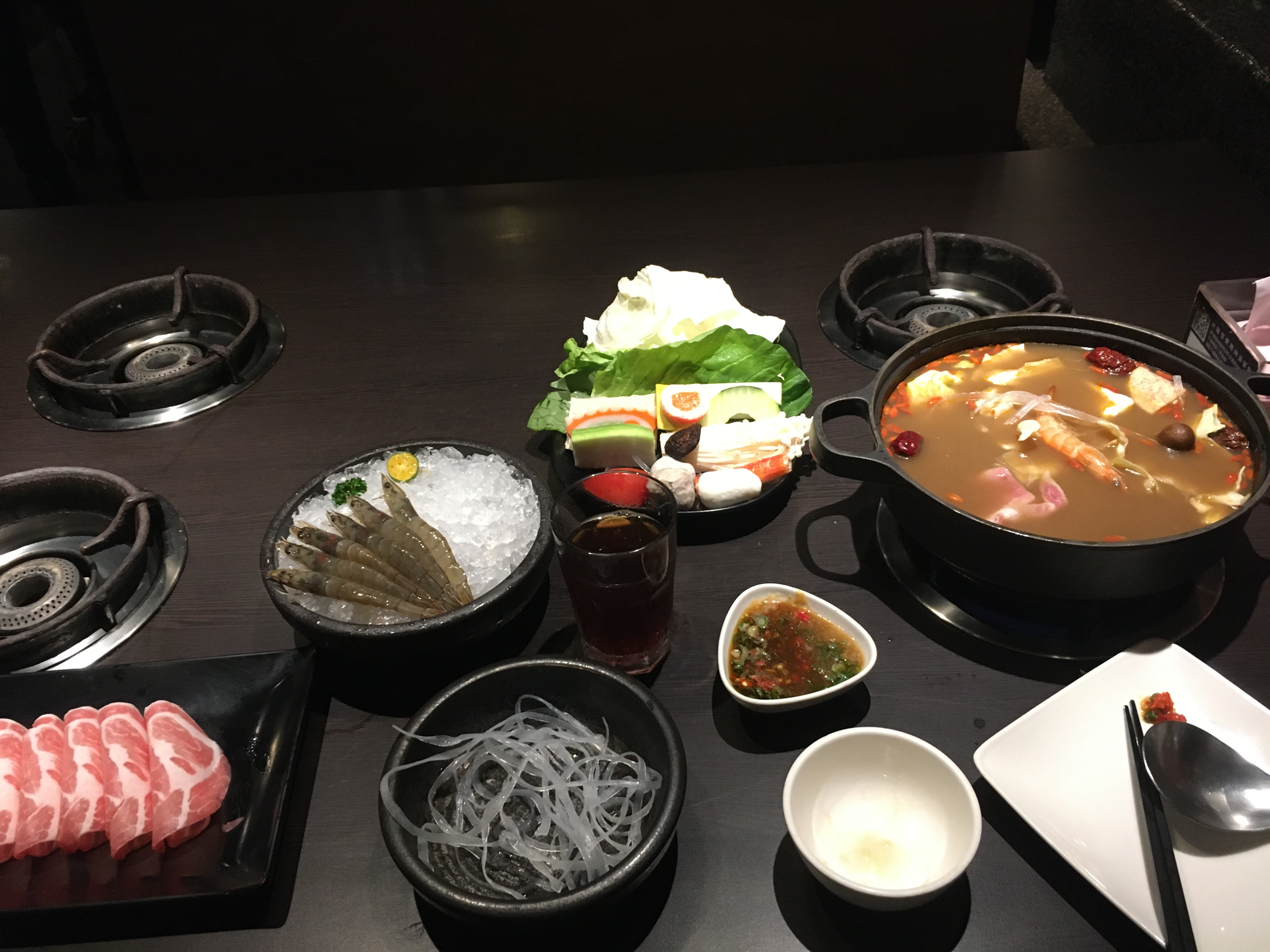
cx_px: 635
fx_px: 1064
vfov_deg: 48.2
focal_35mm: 29
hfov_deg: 61.7
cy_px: 476
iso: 200
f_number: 2.2
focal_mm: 4.15
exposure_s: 1/17
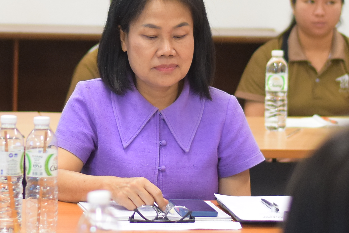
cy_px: 61
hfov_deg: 10.5
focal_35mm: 196
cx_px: 153
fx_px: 1901
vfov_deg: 7.0
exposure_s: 1/500
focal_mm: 50
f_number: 2.2
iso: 1600
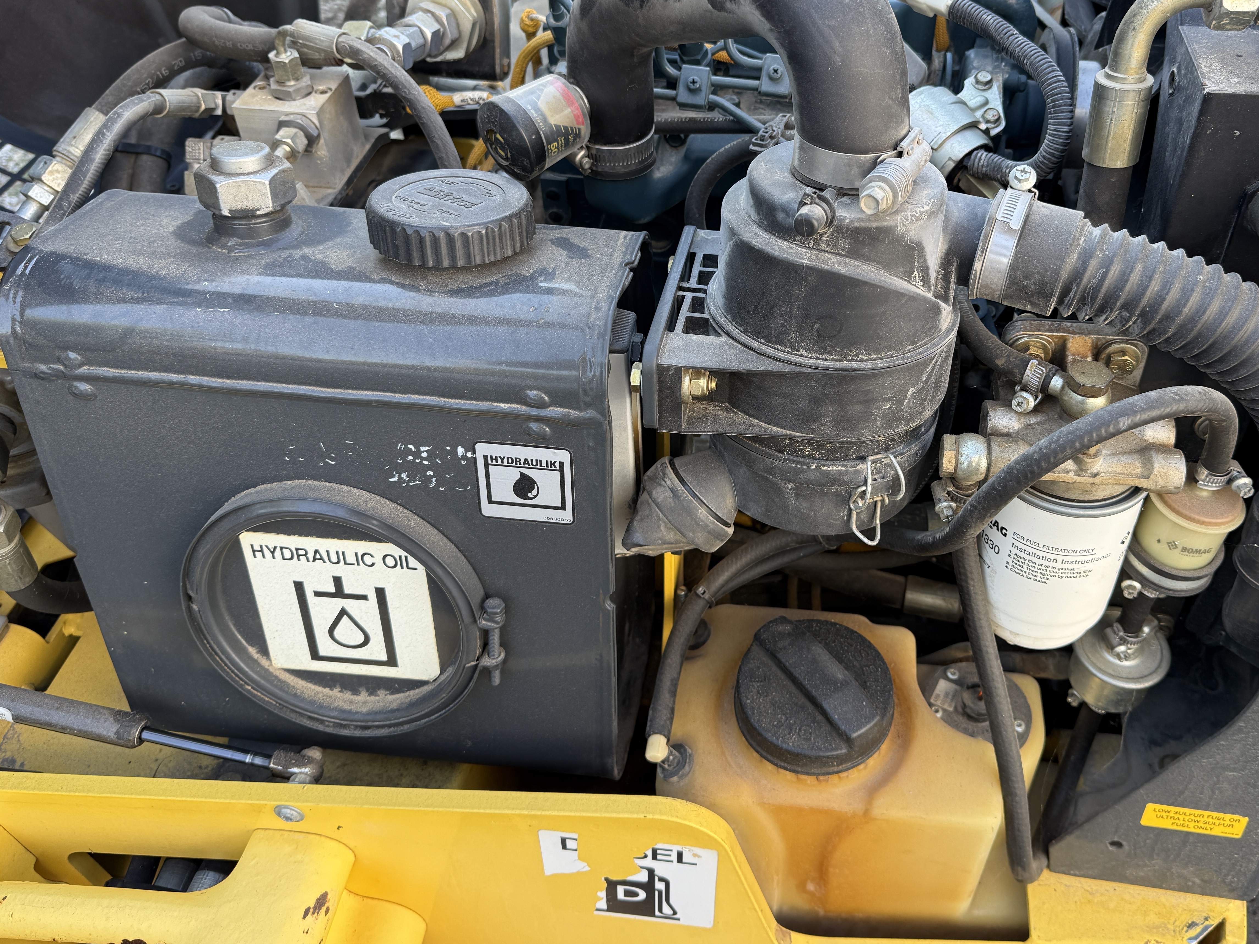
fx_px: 1091
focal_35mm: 30
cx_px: 738
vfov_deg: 46.6
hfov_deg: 59.6
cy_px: 393
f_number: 1.78
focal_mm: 6.76
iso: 80
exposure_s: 1/255
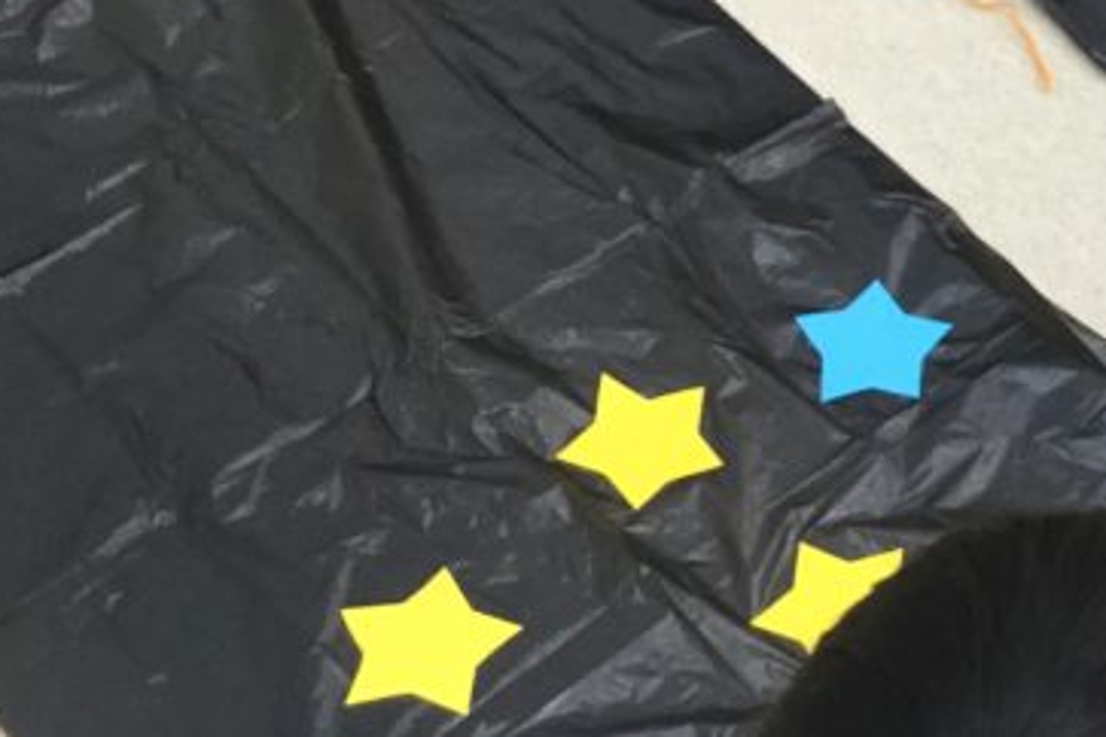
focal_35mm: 91
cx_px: 1395
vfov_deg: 15.0
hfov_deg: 20.6
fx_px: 2796
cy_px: 265
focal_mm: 3.3
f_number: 2.4
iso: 80
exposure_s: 1/30
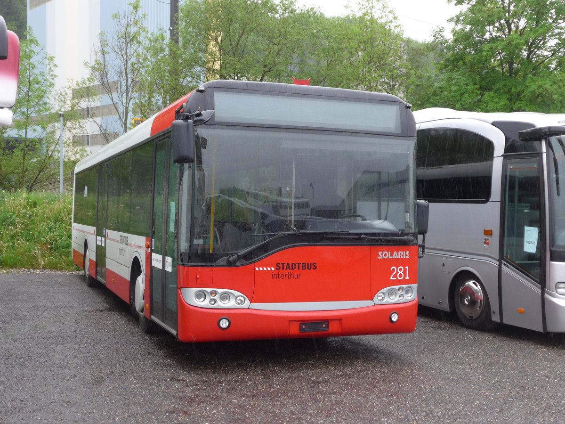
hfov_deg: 41.2
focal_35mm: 46
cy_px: 212
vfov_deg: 31.5
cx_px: 282
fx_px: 751
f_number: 3
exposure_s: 1/125
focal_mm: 9.5
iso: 80
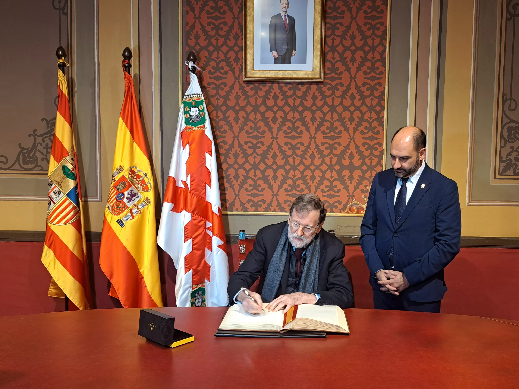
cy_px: 217
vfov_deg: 44.1
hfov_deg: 56.7
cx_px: 288
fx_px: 480
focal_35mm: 32
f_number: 1.8
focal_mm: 5.23
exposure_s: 1/50
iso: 160
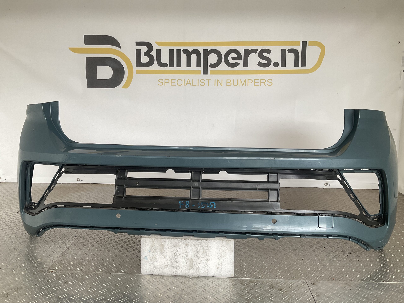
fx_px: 338
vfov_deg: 48.2
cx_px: 202
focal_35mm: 29
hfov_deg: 61.7
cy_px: 152
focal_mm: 3
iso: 40
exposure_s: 1/60
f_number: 1.8
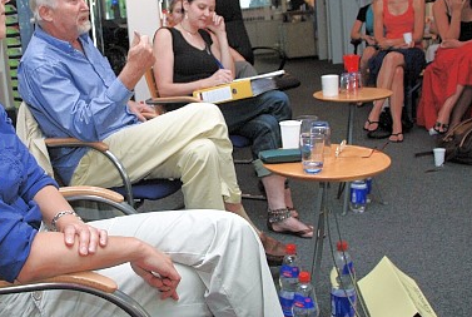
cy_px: 108
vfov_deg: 31.1
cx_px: 118
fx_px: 565
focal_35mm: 43
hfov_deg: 43.9
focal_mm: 18
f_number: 4
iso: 200
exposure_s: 1/60
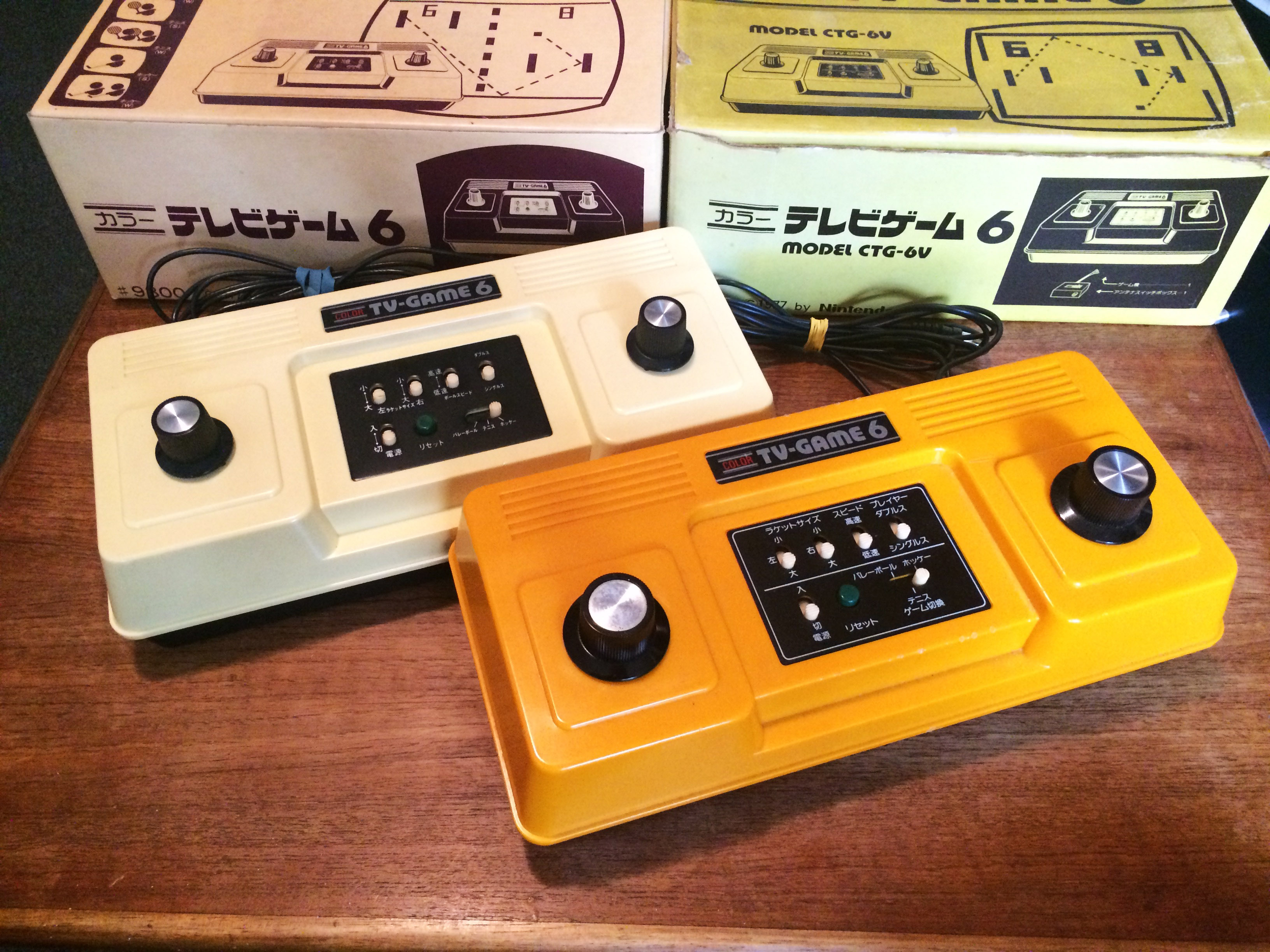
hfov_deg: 61.7
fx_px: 1064
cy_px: 476
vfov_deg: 48.2
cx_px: 635
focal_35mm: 29
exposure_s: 1/25
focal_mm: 4.15
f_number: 2.2
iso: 320
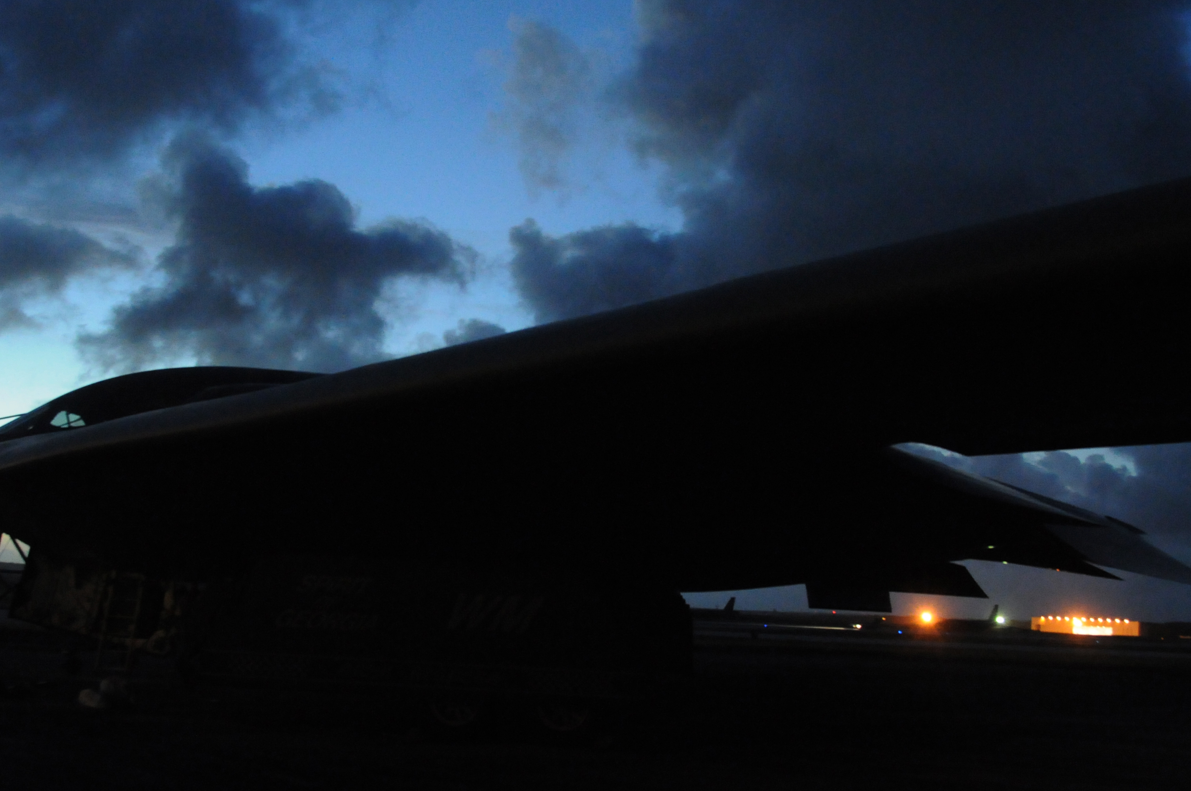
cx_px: 566
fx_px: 1553
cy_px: 379
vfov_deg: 28.6
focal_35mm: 47
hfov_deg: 41.9
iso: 3200
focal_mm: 22
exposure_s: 1/25
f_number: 4.5
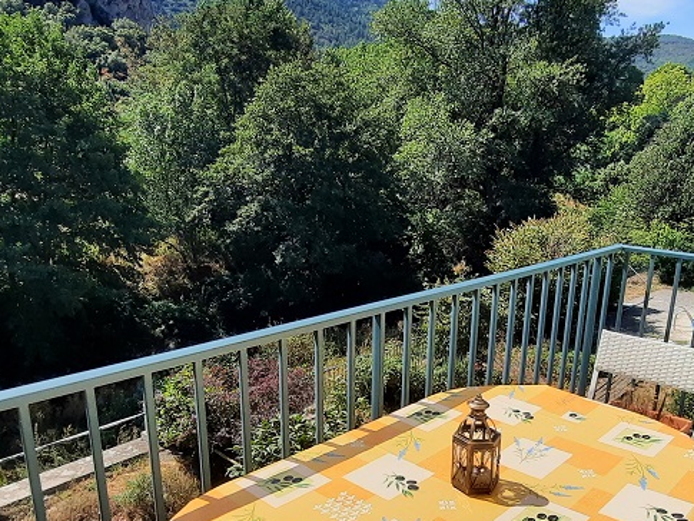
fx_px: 602
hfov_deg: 59.6
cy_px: 338
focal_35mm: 30
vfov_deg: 46.2
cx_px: 402
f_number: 2.2
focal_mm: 1.74
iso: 40
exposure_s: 1/1984
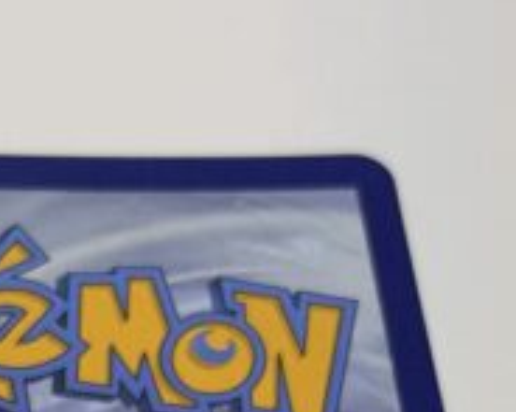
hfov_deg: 9.4
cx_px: 79
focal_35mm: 204
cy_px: 846
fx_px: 3114
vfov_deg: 7.3
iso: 64
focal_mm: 6.76
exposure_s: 1/846
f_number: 1.78
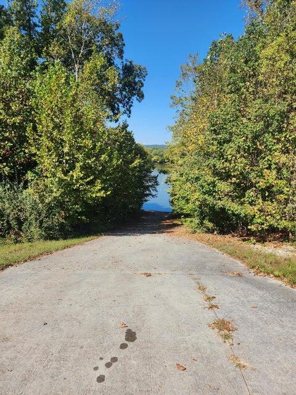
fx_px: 262
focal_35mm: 23
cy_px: 198
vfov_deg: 73.9
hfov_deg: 58.9
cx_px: 148
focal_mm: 5.4
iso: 20
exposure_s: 1/1441
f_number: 1.8
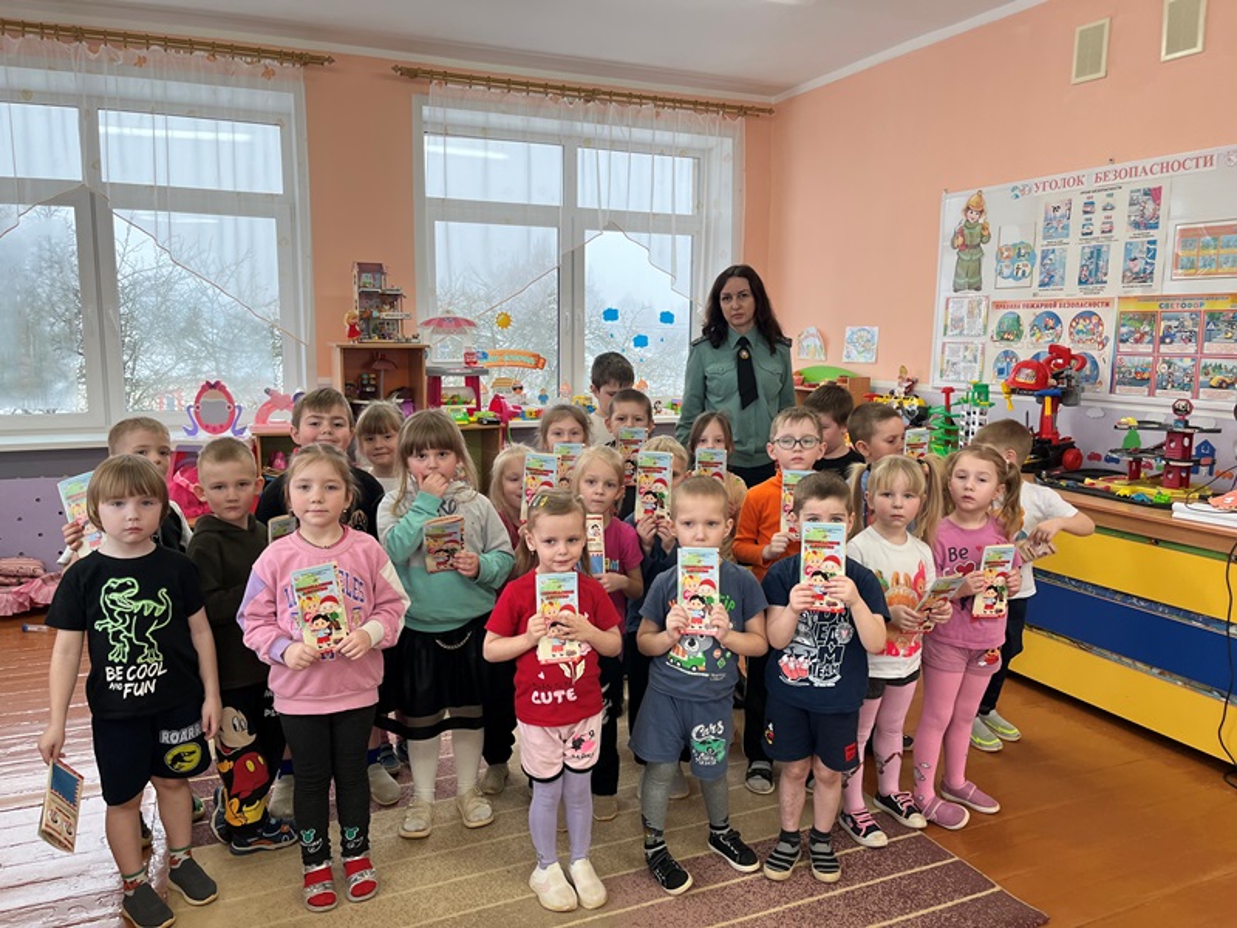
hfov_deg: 67.3
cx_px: 618
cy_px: 464
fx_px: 929
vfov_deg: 53.1
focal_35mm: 26
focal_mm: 5.1
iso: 100
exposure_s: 1/100
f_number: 1.6
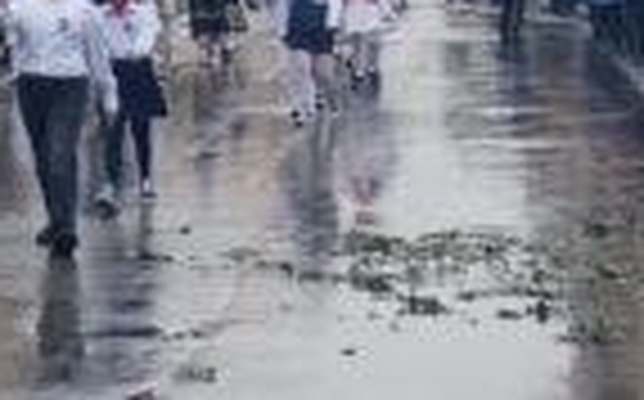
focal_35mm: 154
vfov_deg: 8.4
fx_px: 2700
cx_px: -635
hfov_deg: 12.1
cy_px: -90
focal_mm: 4
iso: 20
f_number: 1.8
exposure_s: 1/100
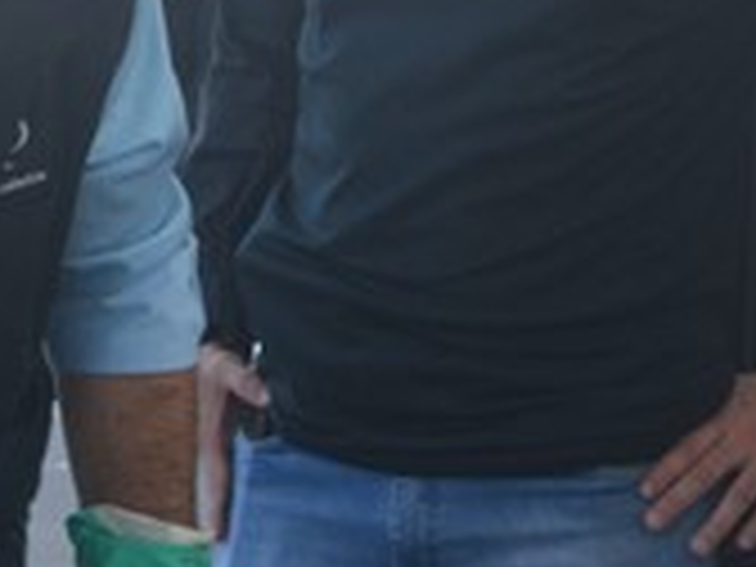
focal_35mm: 132
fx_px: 2883
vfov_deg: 11.2
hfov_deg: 14.2
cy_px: 443
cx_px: -306
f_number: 6.3
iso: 200
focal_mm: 20
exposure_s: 1/160
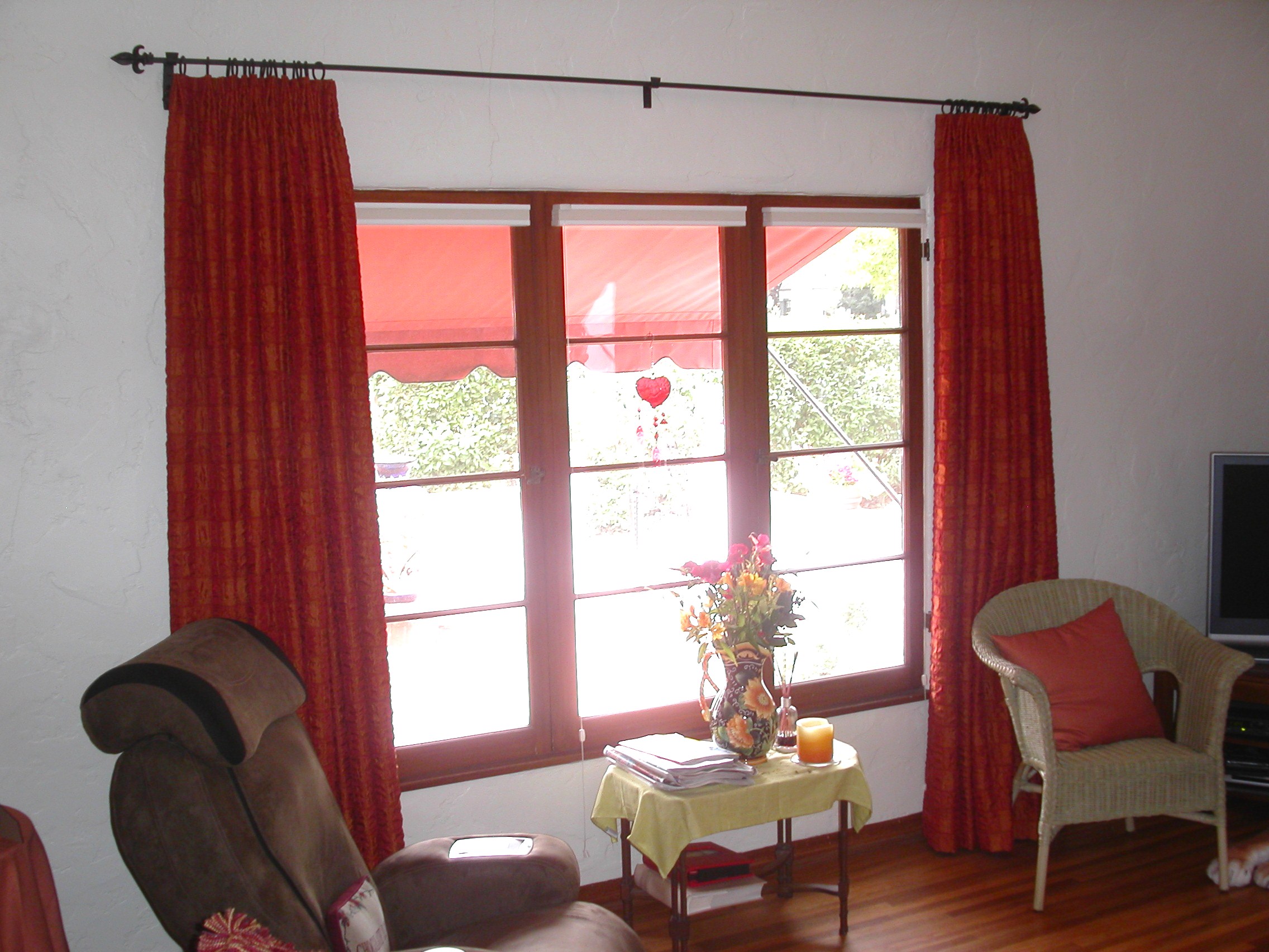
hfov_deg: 49.0
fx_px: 1393
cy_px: 476
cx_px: 634
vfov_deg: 37.7
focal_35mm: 38
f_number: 2.8
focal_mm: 7.8
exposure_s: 1/30
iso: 100
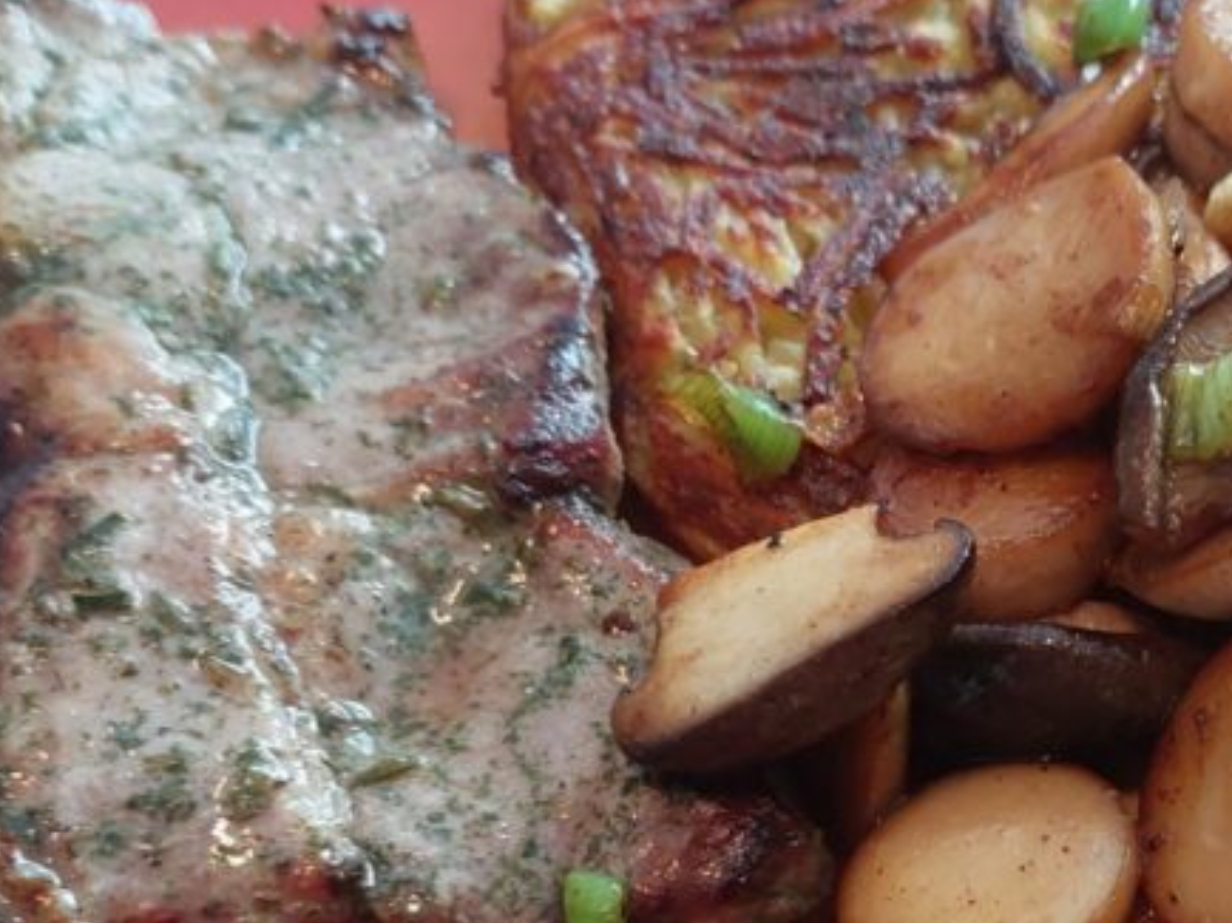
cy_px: 741
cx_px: 1025
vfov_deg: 24.4
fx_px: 2099
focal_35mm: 59
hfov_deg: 31.7
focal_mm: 5.23
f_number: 1.8
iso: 500
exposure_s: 1/50
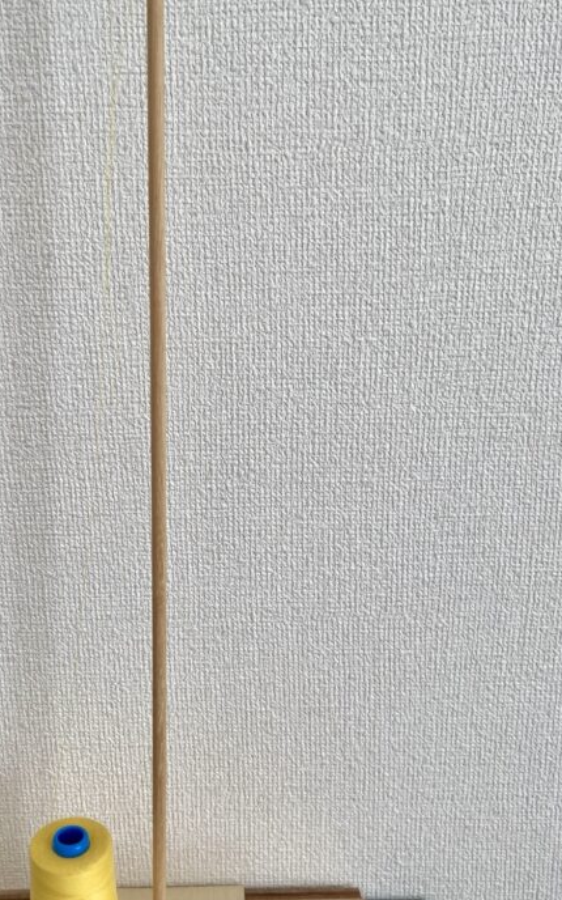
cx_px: 183
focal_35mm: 41
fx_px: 1005
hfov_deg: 31.0
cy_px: 502
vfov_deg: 48.1
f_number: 1.8
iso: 32
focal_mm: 4.25
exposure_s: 1/194
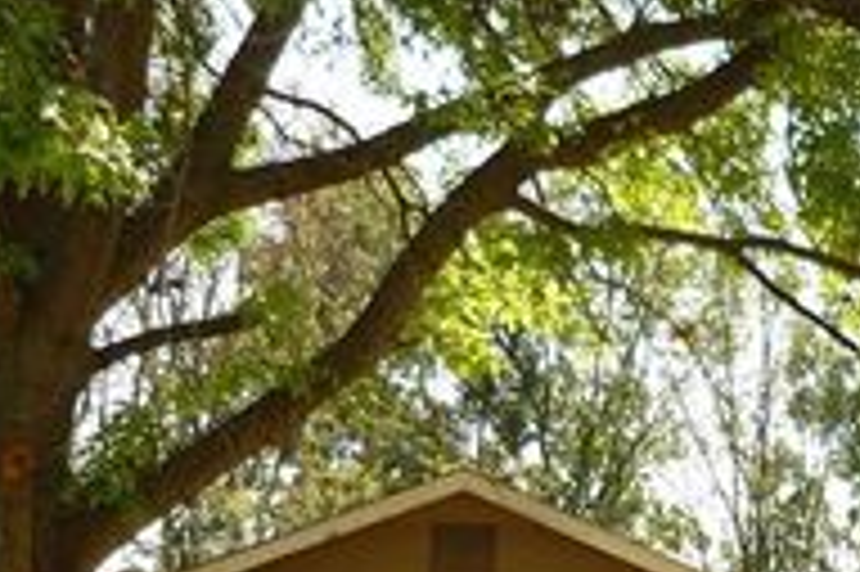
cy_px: 831
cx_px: 851
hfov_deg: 21.9
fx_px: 2148
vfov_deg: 14.3
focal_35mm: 90
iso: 100
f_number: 2.8
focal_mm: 5.5
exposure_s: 1/400
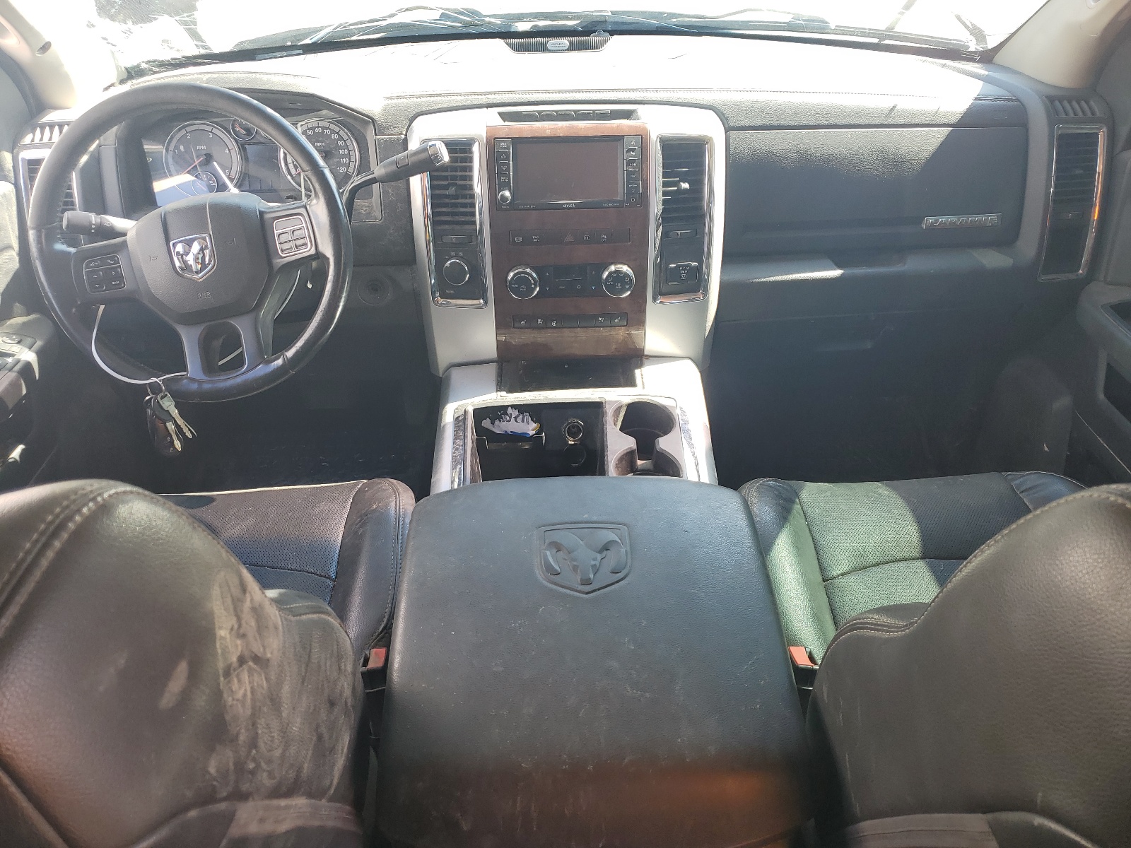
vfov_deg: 53.1
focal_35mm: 26
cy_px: 424
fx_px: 849
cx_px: 566
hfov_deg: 67.3
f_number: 1.5
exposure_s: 1/169
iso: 50
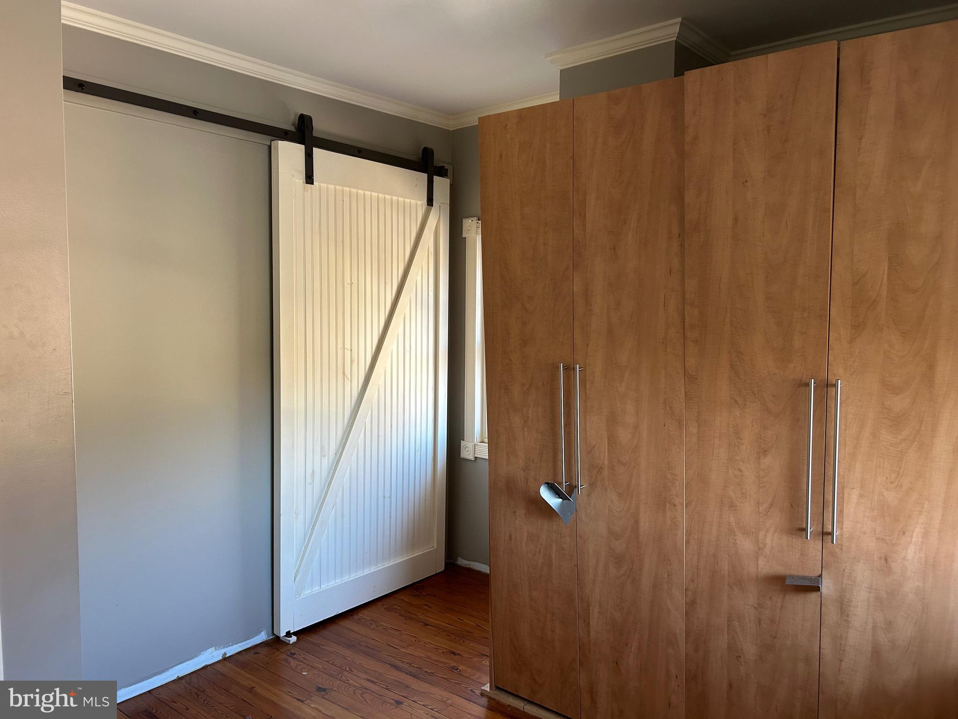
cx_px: 479
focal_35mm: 26
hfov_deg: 67.3
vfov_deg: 53.1
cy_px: 360
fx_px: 720
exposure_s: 1/84
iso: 125
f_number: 1.5
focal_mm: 5.7
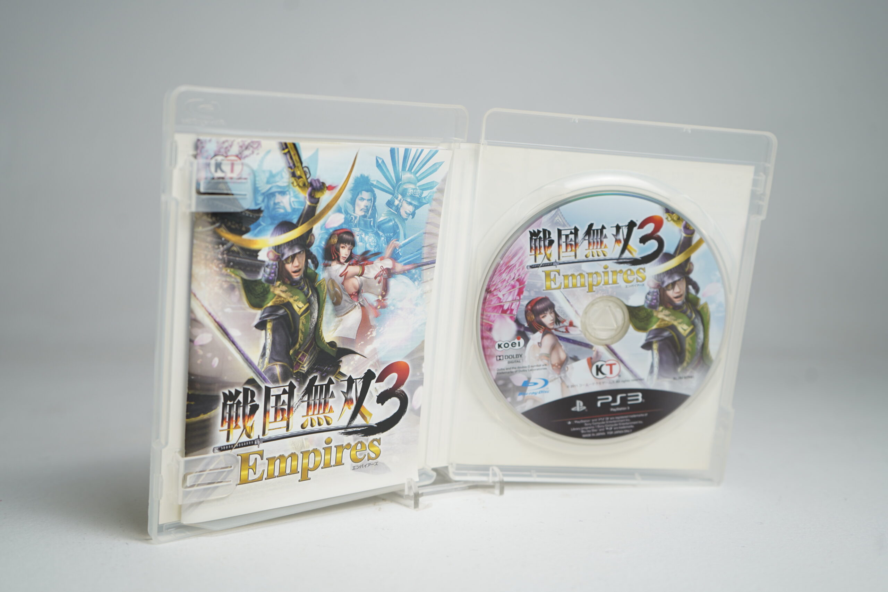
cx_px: 444
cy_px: 296
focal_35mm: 38
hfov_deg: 50.7
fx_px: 937
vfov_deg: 35.1
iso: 160
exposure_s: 1/60
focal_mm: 38
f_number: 4.5
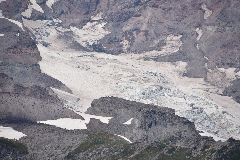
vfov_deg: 4.6
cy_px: 80
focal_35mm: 301
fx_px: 2007
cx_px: 120
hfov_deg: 6.8
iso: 100
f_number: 8
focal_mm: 300
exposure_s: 1/640
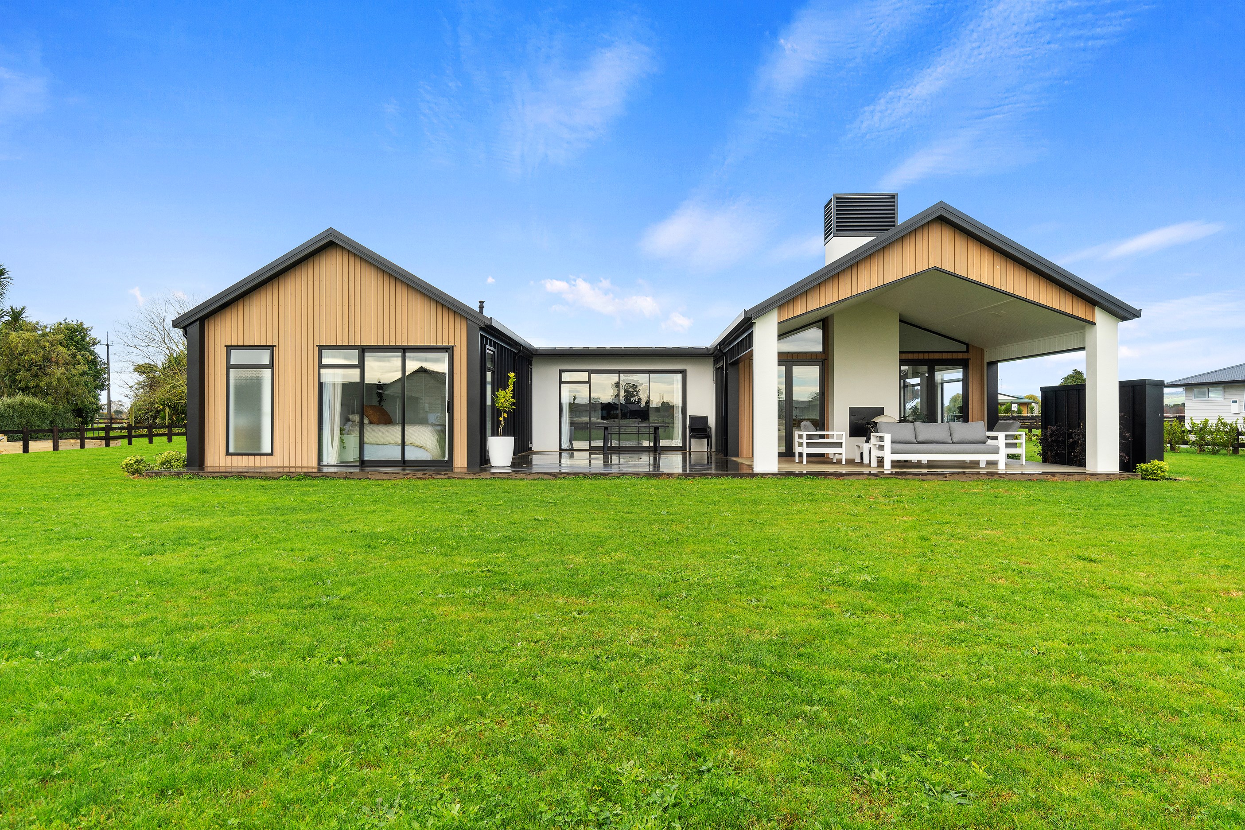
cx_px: 622
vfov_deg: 56.1
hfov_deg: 77.3
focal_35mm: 22
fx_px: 778
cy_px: 415
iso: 100
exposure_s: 1/60
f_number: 8
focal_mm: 15
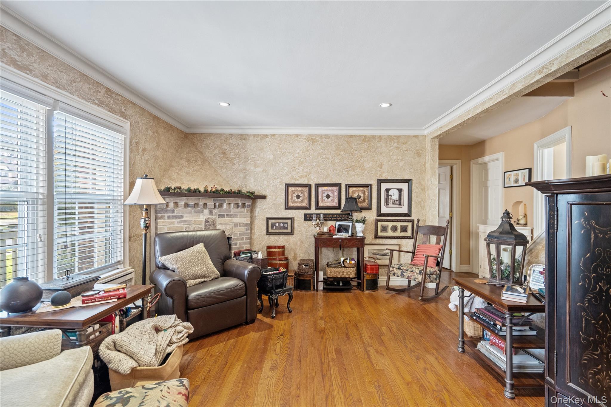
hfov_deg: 96.7
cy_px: 204
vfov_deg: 73.7
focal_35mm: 16
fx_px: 272
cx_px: 306
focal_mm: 16
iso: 2000
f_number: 5.6
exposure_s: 1/10
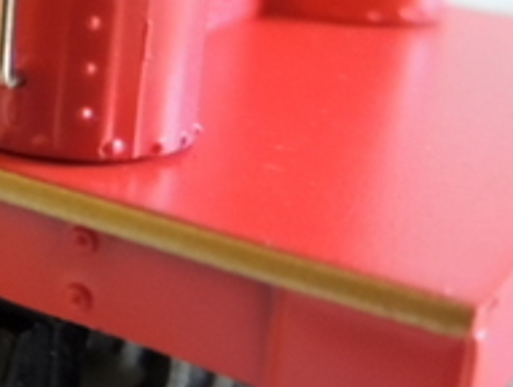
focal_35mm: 97
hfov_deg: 17.8
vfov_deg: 14.9
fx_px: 1440
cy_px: -38
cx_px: -283
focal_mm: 4.3
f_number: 3
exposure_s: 1/15
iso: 1250
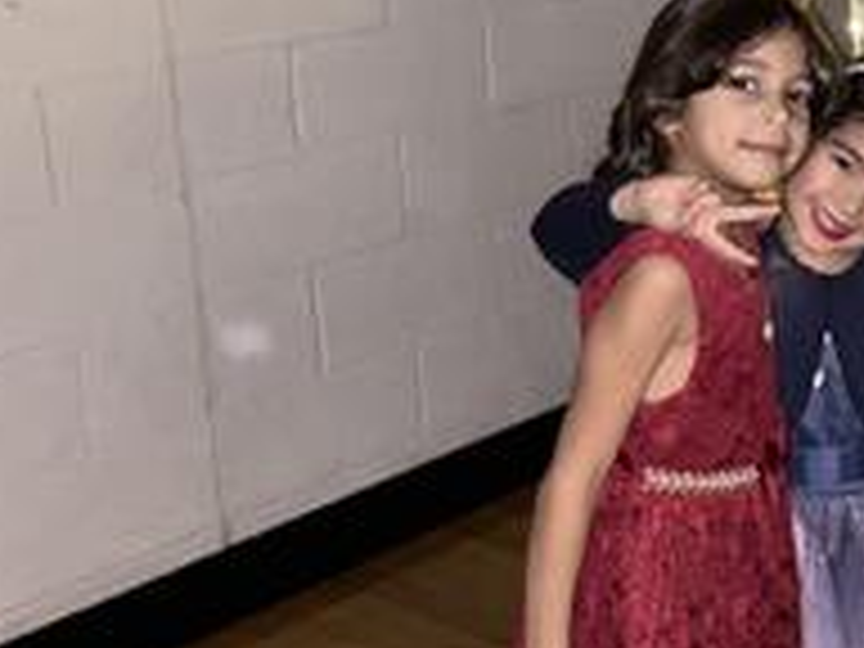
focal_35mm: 65
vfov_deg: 22.2
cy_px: 117
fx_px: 1622
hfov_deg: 26.4
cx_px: 1048
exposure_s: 1/4
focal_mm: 5.96
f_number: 1.6
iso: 200
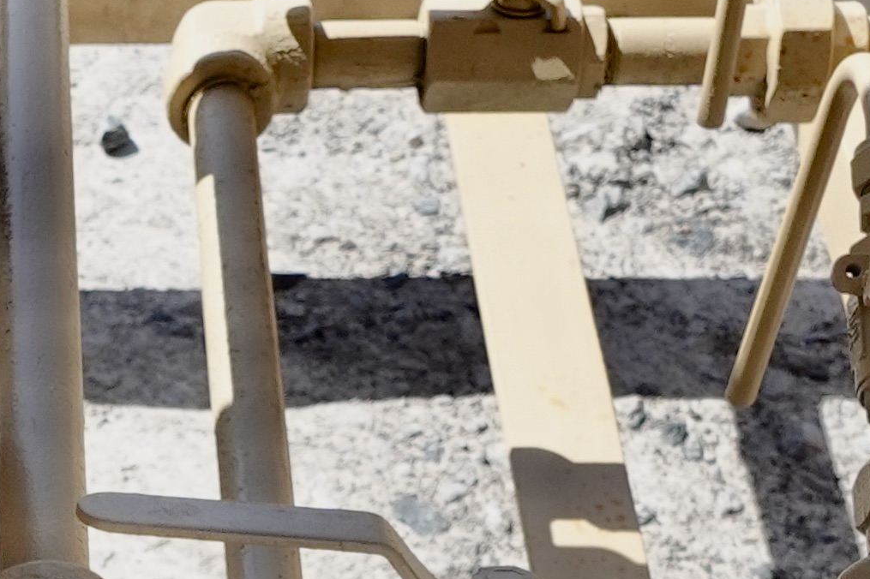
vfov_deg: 10.3
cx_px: -119
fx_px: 2947
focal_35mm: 122
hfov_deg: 16.2
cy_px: 1206
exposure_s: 1/640
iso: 125
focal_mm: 9.4
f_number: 4
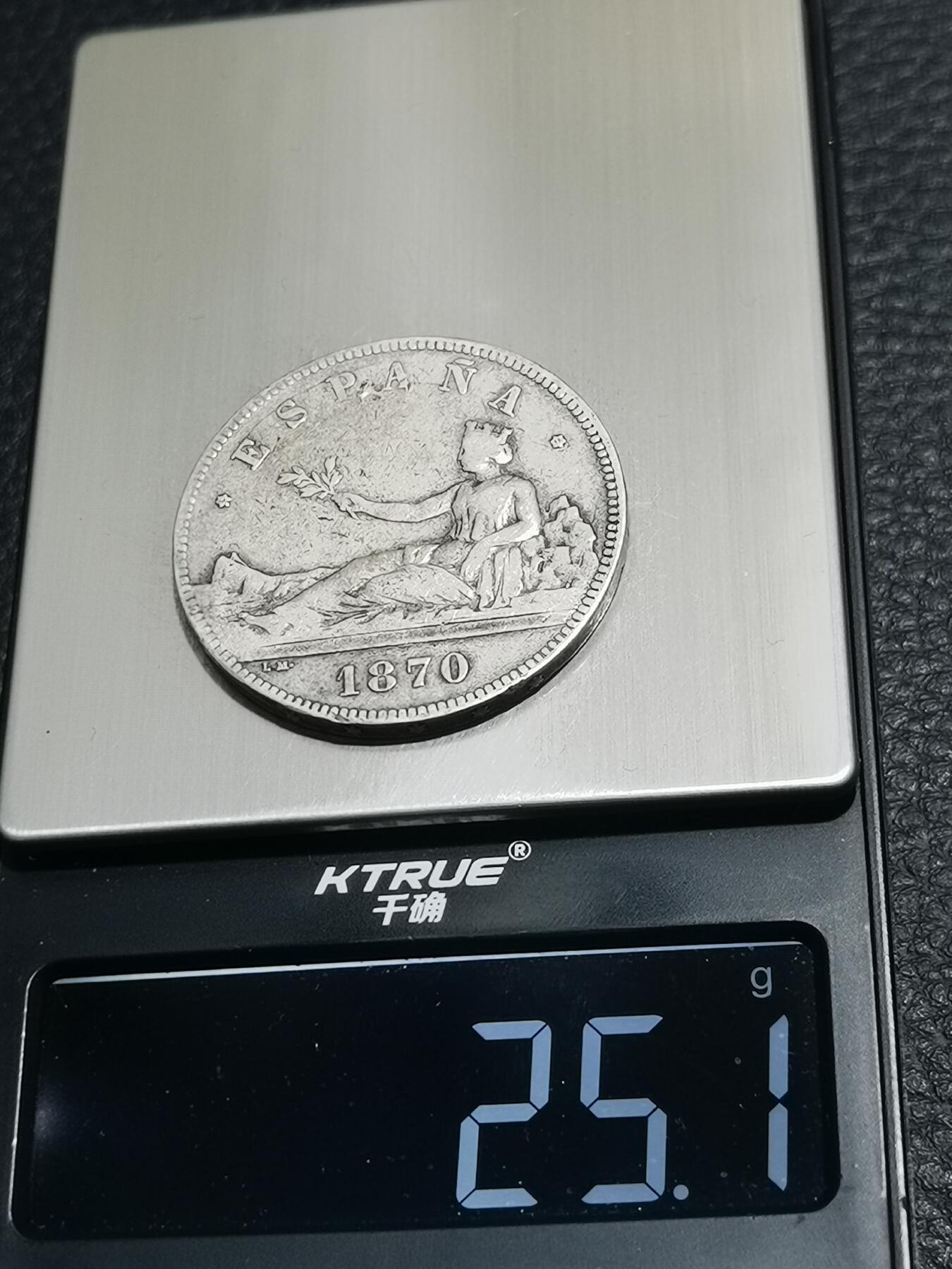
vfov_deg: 27.8
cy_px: 634
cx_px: 476
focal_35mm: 70
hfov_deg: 21.0
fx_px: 2567
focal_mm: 6.67
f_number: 1.9
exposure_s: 1/100
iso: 125
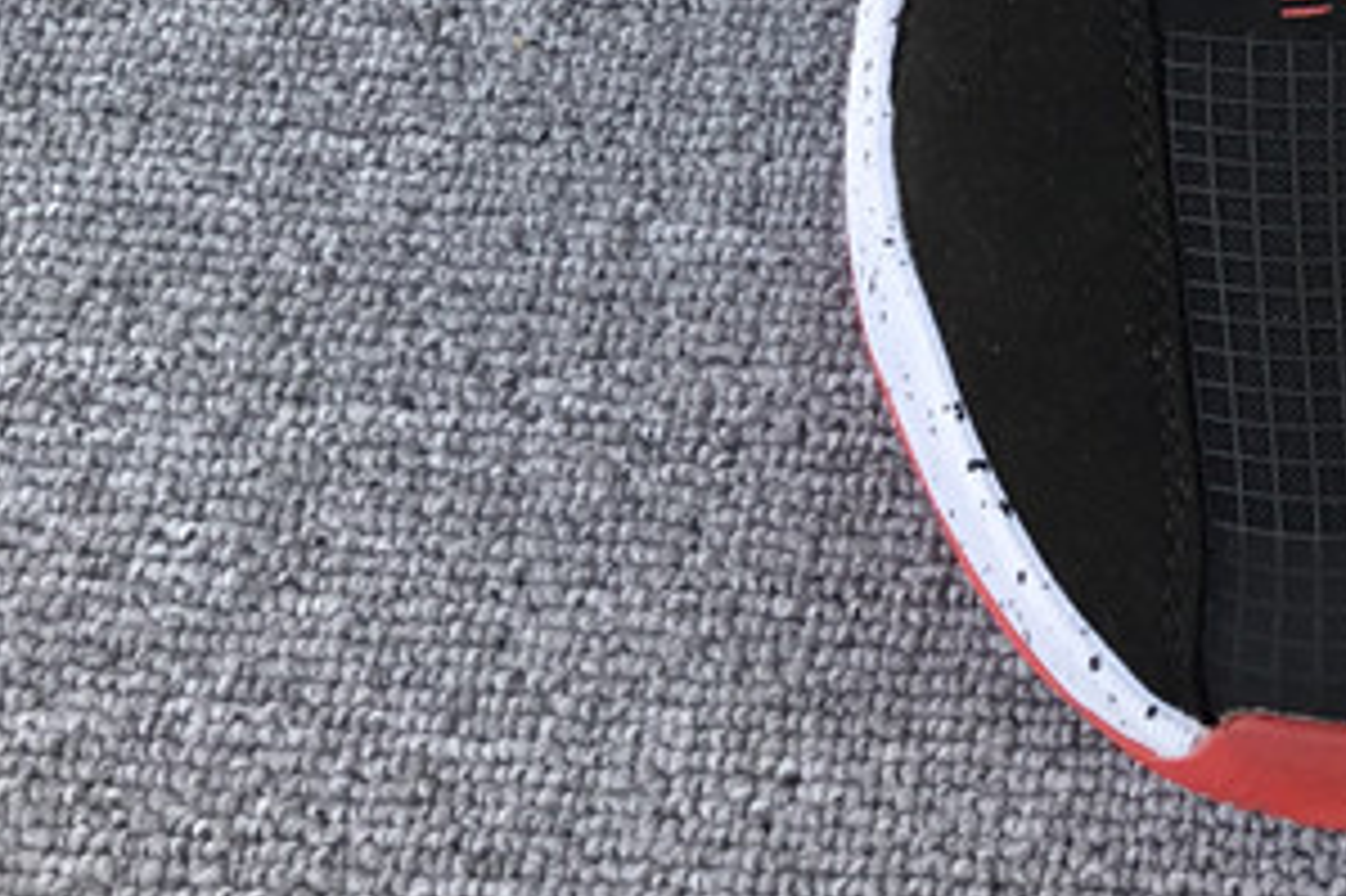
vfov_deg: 13.2
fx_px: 3625
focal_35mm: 97
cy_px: -516
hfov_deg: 19.6
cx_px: 1675
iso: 25
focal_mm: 3.3
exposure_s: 1/155
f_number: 2.4
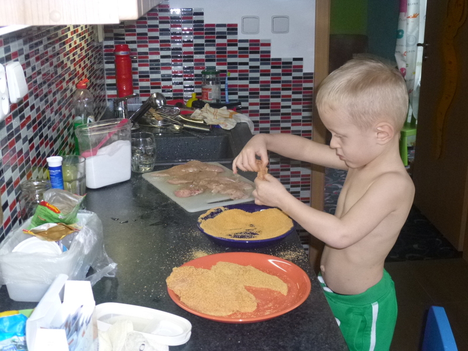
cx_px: 234
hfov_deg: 45.8
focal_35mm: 41
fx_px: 554
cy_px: 176
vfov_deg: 35.1
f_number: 3.8
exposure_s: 1/60
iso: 400
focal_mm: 7.4
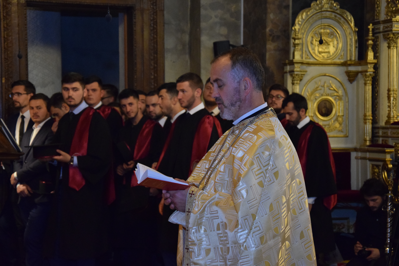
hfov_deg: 21.9
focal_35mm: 93
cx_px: 200
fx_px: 1031
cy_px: 133
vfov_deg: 14.7
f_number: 5.3
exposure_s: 1/40
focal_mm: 62
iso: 2500
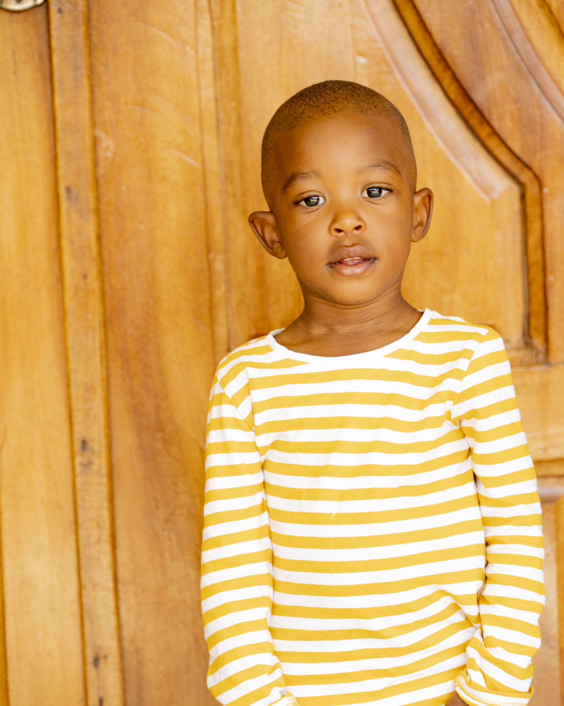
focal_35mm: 130
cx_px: 282
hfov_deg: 11.9
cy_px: 402
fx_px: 2712
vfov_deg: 14.8
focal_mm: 115
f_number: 3.5
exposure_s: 1/80
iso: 160
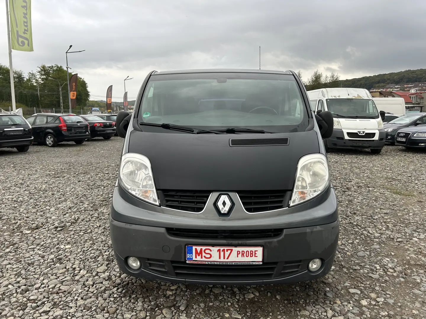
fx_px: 320
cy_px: 160
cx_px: 213
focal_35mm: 26
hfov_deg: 67.3
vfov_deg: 53.1
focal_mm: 5.7
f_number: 1.5
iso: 40
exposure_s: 1/195
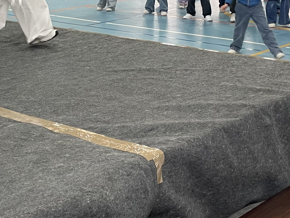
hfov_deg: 24.1
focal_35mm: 81
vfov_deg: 17.6
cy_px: -24
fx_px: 679
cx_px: 111
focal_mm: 4.2
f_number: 1.6
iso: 64
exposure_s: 1/50
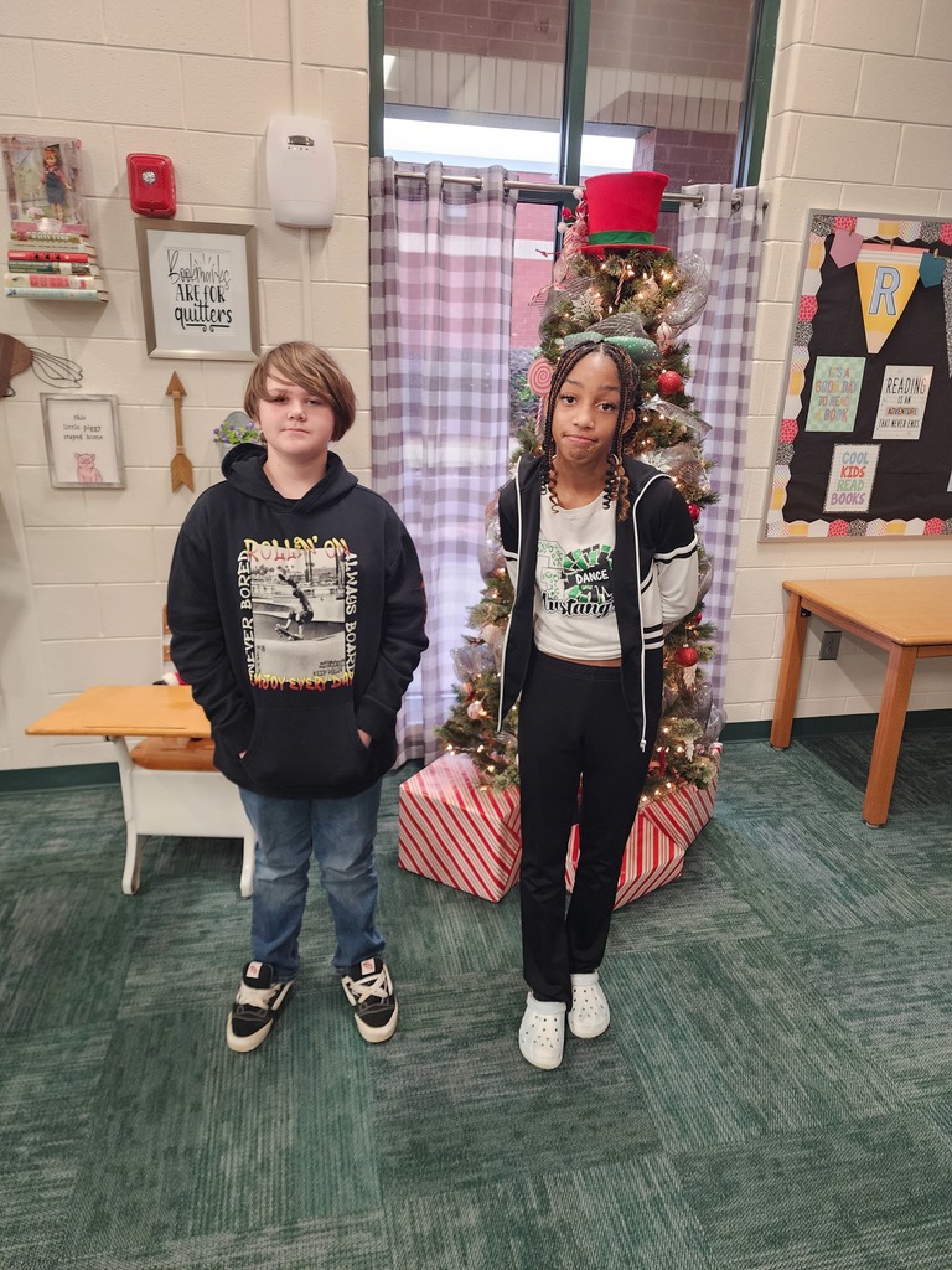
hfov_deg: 58.9
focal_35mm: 23
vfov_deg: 73.9
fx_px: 843
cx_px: 476
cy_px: 635
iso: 500
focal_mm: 6.4
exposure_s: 1/120
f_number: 1.8
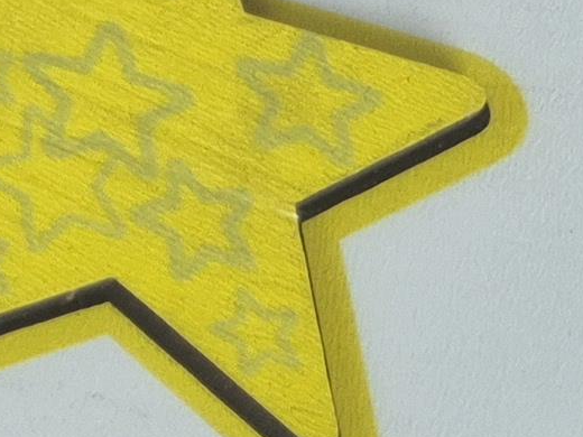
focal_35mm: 177
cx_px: -982
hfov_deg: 9.5
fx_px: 2981
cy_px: -422
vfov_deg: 8.0
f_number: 1.8
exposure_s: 1/100
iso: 200
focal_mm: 5.4
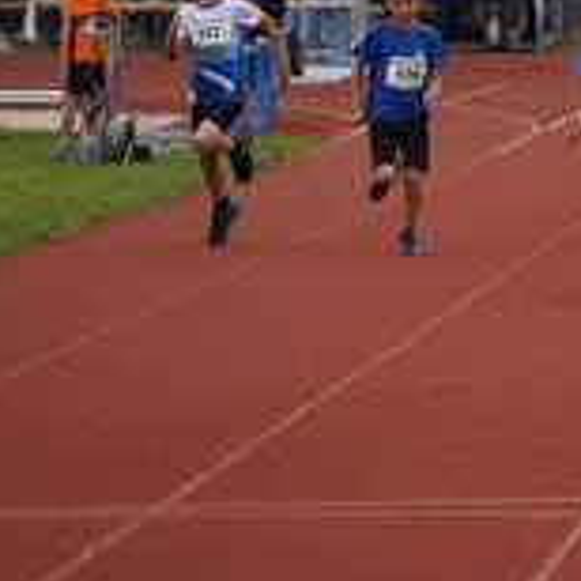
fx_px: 8412
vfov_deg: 4.0
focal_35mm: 443
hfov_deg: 3.9
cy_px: 96
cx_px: 622
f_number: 4
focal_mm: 200
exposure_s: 1/1000
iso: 400
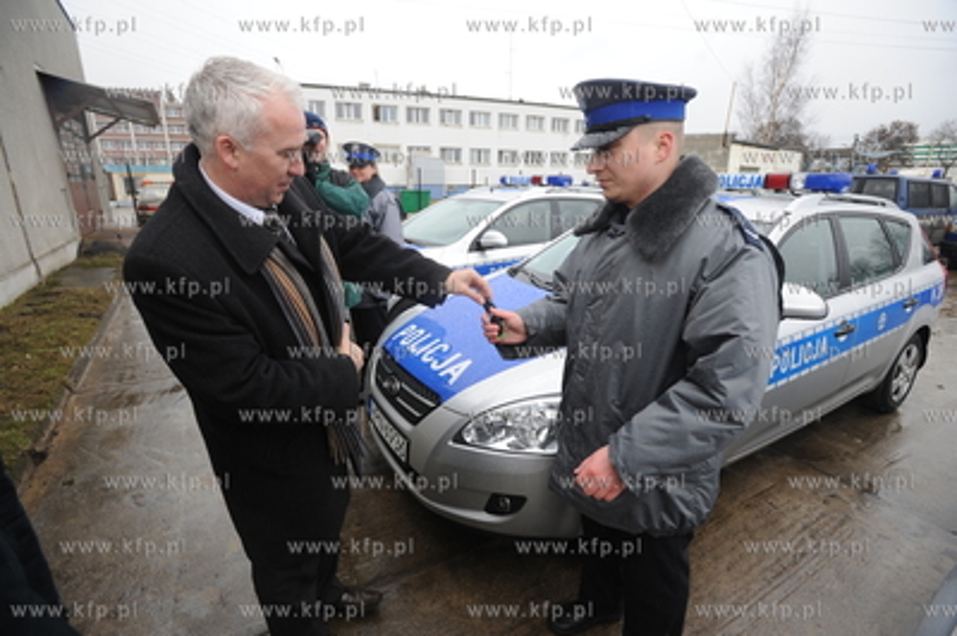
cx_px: 478
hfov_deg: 93.3
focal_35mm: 17
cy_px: 318
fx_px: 452
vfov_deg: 70.3
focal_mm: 17
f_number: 5.6
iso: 400
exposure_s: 1/250
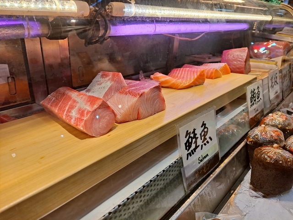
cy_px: 110
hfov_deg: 71.6
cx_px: 146
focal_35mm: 24
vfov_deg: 56.8
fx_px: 203
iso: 25
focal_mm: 5.23
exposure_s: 1/267
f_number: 1.8
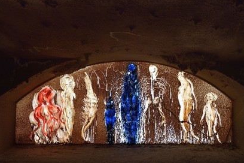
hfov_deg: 53.1
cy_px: 81
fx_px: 244
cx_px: 125
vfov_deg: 36.9
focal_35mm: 36
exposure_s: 1/40
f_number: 8
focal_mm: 35
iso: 1250
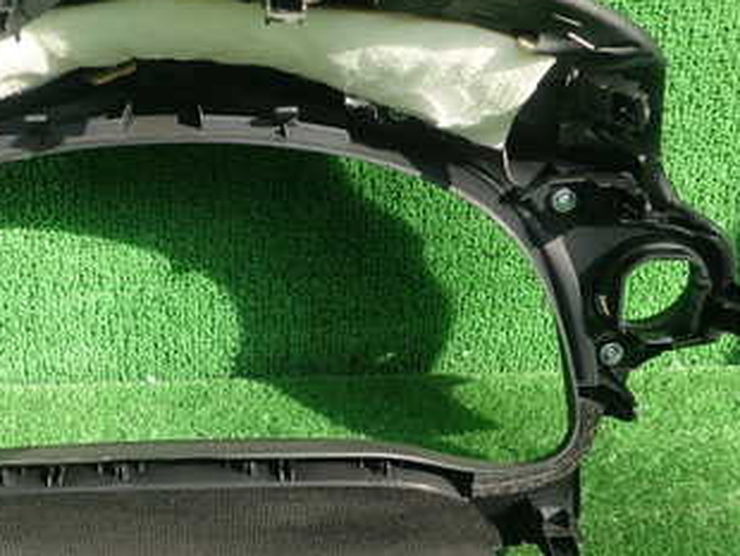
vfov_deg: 25.3
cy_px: 298
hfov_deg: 32.4
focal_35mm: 58
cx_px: 165
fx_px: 1241
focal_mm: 5.5
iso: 125
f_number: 2.3
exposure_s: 1/125
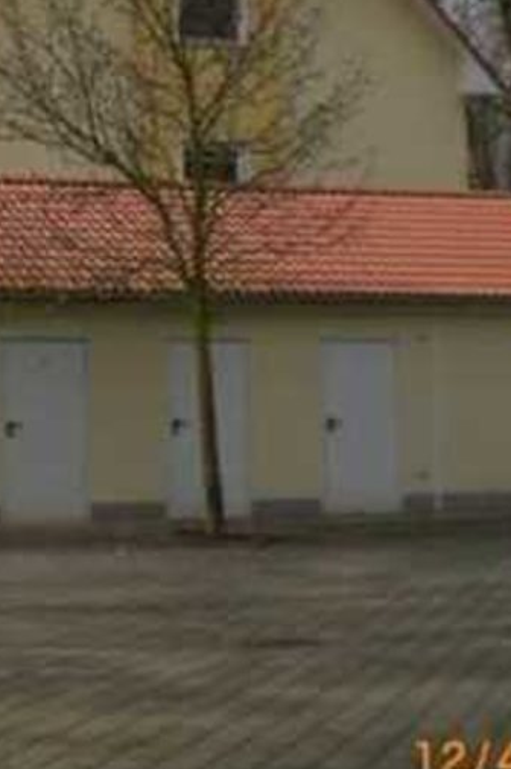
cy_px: 213
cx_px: -137
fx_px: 2004
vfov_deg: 21.5
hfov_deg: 14.0
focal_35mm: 94
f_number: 4.4
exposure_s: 1/800
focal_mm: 6.3
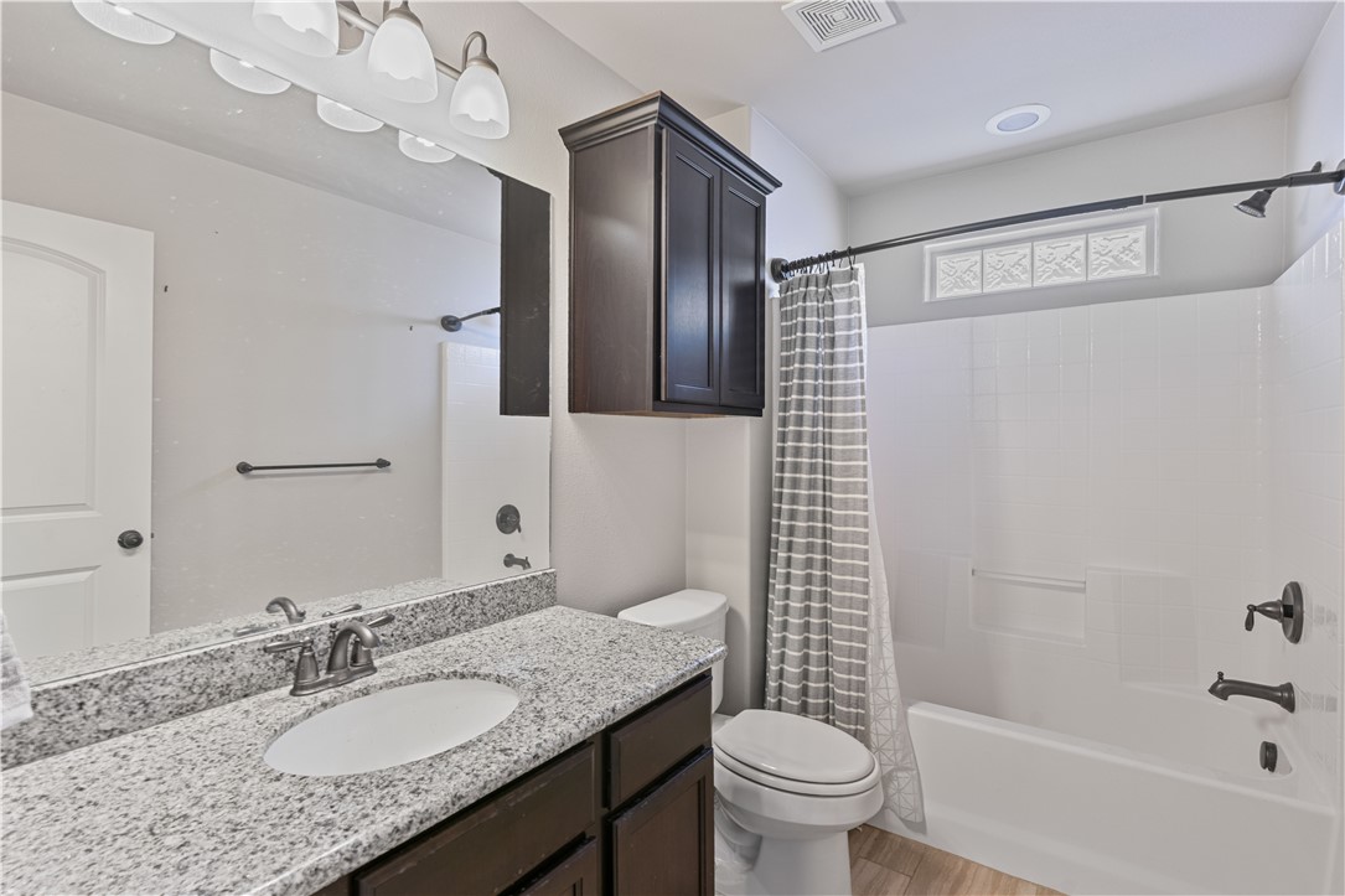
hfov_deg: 96.7
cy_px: 448
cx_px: 672
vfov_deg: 73.7
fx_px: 598
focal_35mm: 16
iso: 800
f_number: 8
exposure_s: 1/2
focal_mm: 16
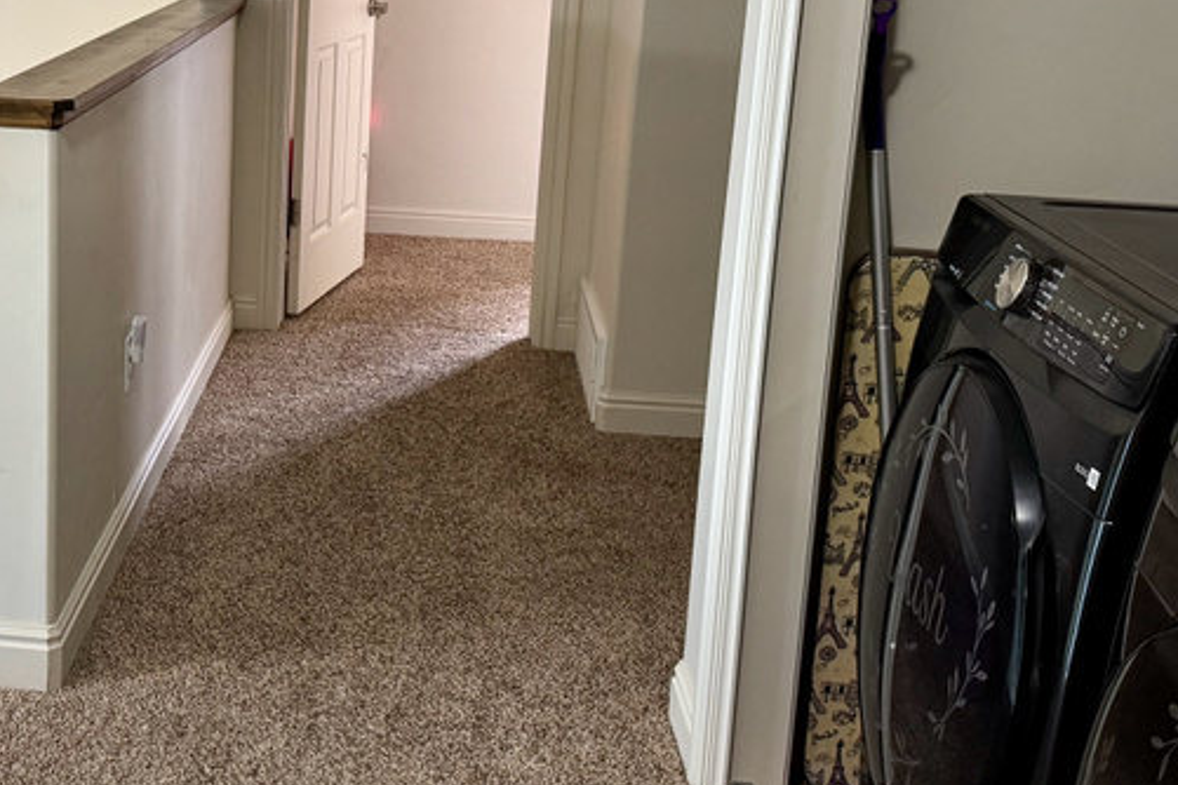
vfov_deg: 26.3
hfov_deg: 37.5
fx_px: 1669
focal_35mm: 51
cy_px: 235
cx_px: 237
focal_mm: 6.76
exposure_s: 1/60
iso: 250
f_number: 1.78
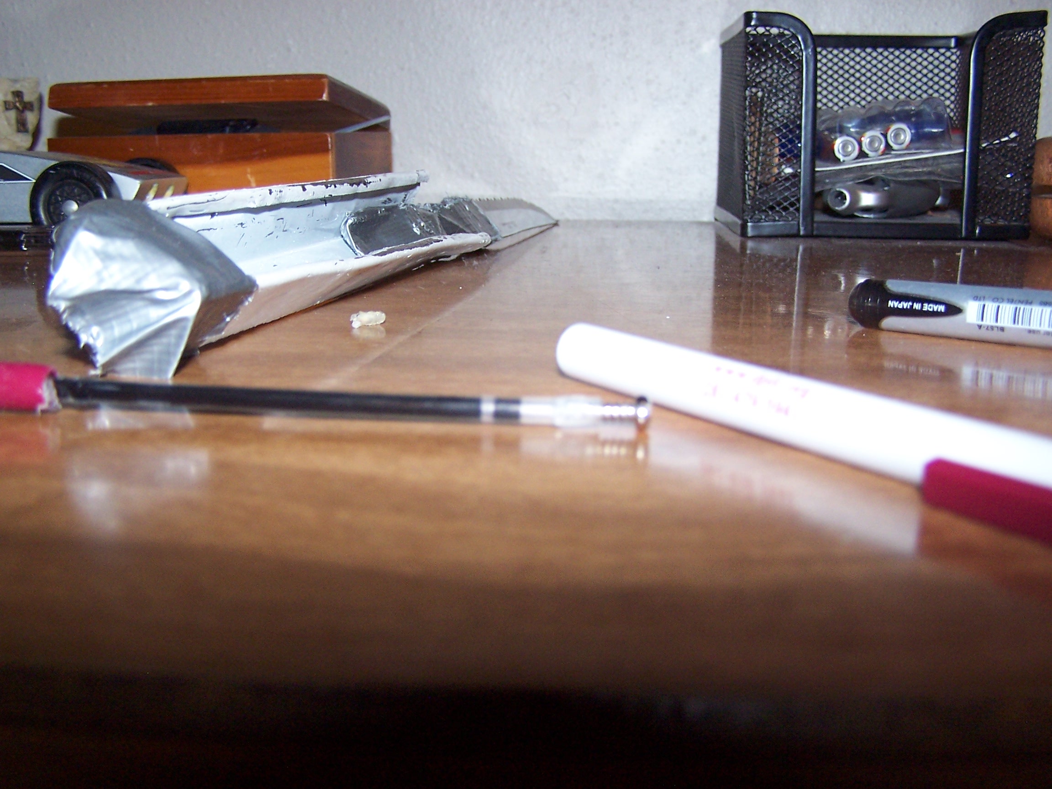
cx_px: 526
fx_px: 1155
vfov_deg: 37.7
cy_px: 394
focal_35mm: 38
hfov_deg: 49.0
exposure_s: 1/60
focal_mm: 6.3
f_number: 2.8
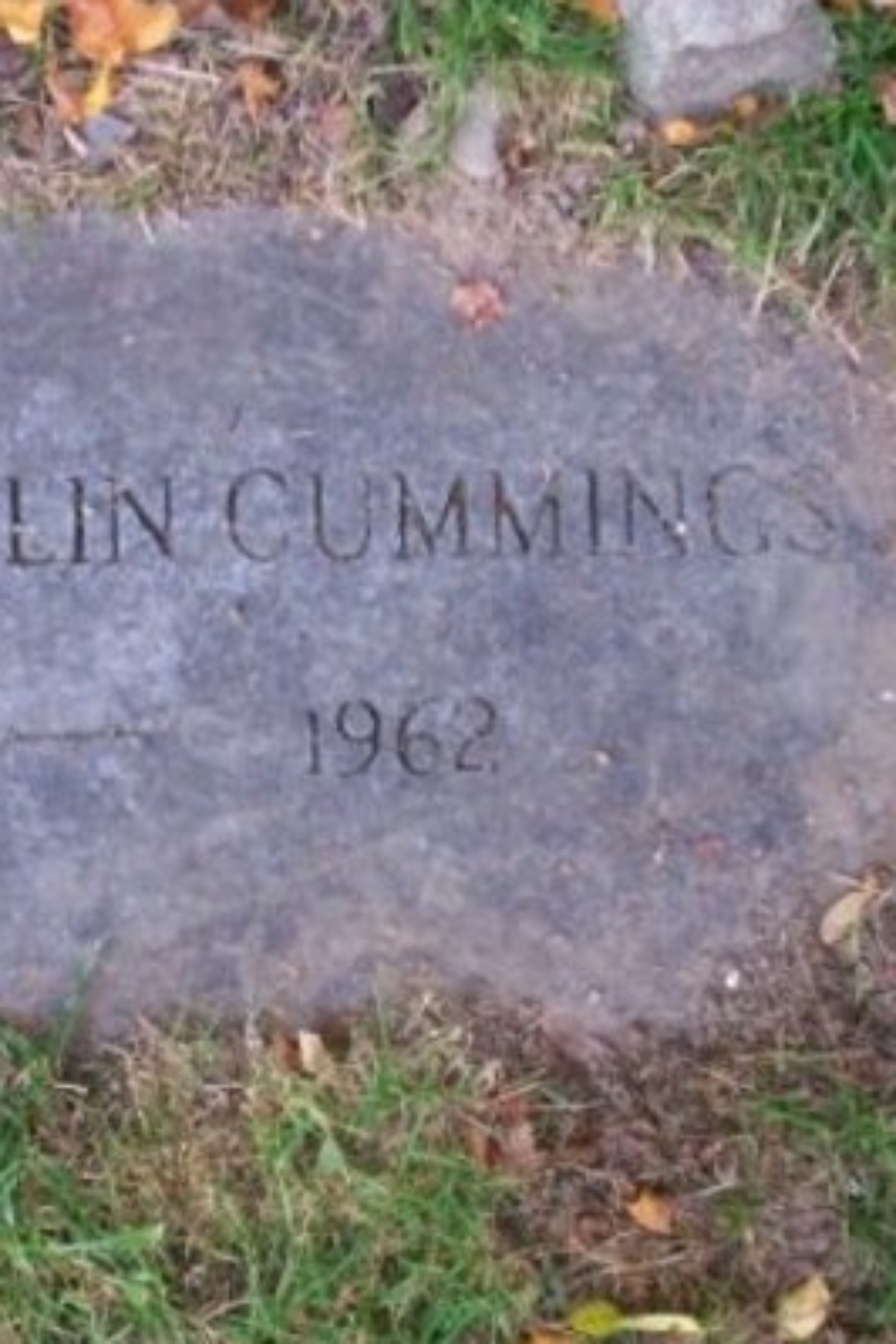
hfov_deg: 22.1
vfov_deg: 33.4
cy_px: 642
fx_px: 2240
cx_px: 88
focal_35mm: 60
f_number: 4.5
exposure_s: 1/12.3
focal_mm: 5.9
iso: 140
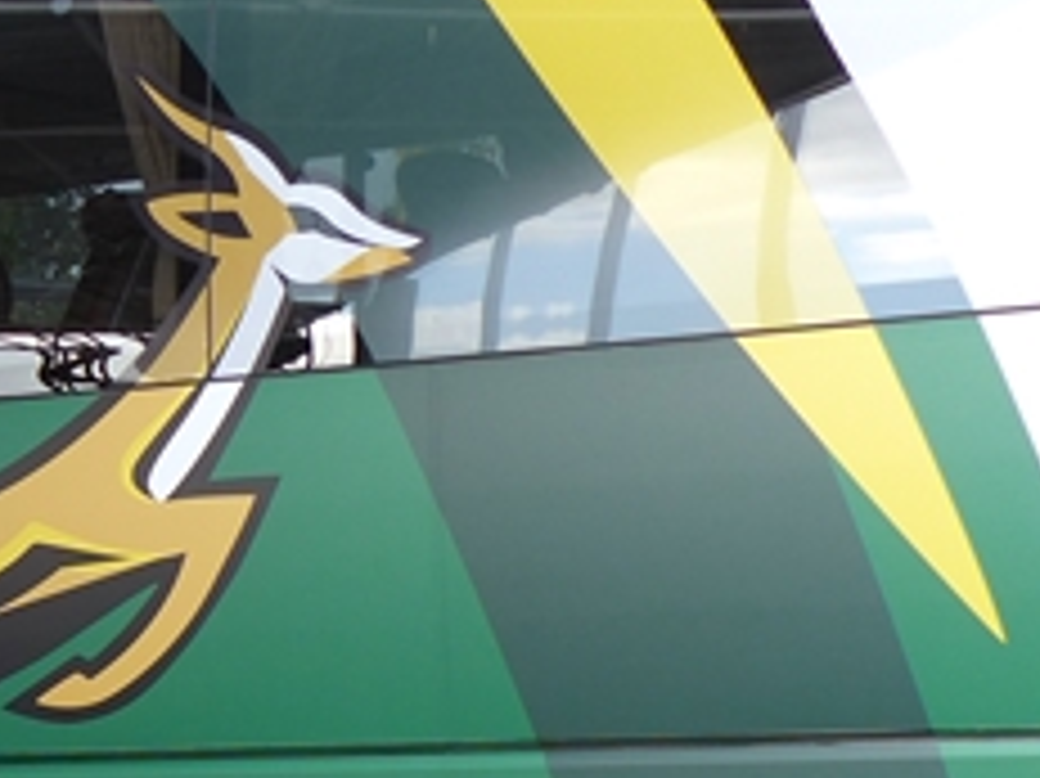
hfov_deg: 17.4
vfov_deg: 13.6
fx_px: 3243
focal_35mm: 108
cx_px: -189
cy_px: 643
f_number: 2.8
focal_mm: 7
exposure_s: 1/100
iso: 100
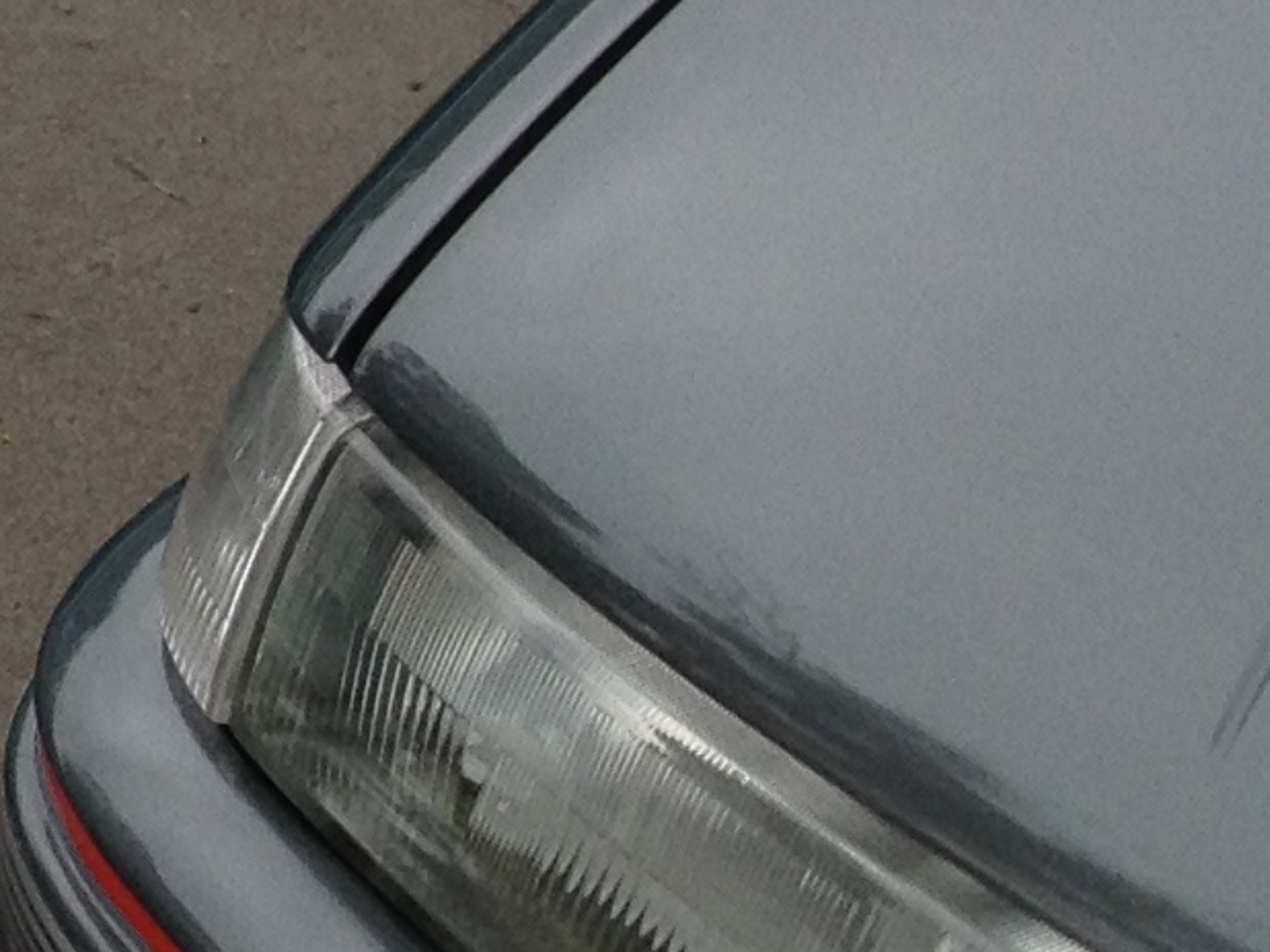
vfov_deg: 7.7
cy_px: -950
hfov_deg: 9.2
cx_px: -2071
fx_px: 6785
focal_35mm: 185
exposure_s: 1/673
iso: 50
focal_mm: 4.28
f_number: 2.4
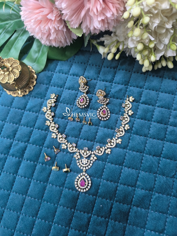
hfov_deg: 58.9
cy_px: 118
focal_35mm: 23
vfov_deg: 73.9
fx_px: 157
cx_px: 88
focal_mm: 6.14
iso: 800
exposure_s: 1/50
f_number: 1.65
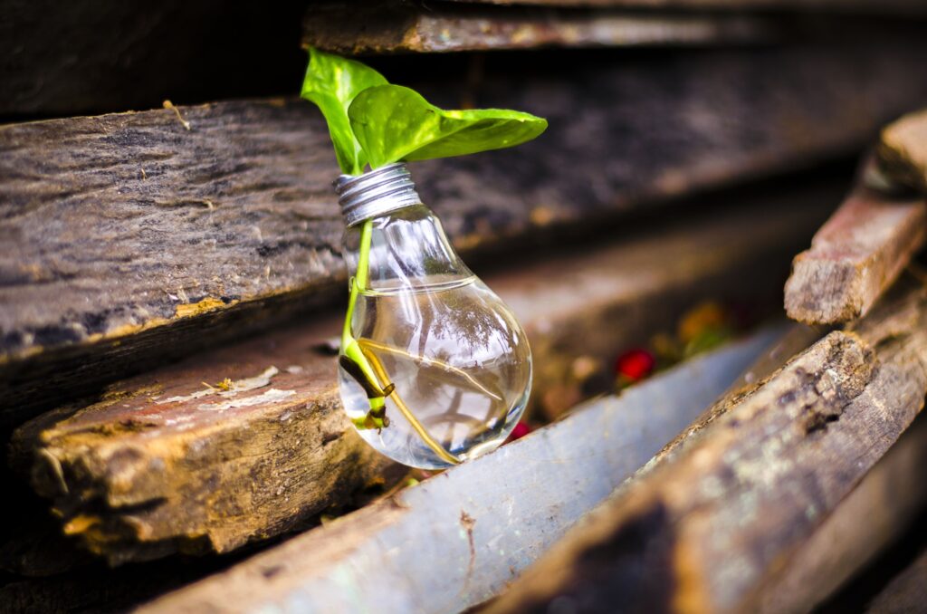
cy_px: 307
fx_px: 1927
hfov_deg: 27.0
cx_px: 464
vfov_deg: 18.1
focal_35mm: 75
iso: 100
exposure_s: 1/800
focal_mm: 50
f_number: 1.8
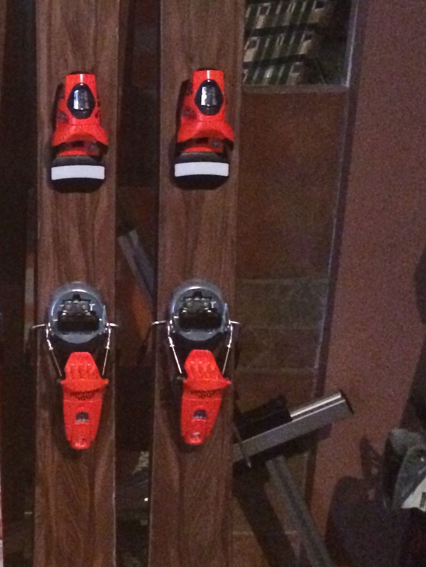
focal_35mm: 78
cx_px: -87
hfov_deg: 18.0
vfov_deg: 24.8
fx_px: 1279
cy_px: 166
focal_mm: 4.12
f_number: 2.2
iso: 1250
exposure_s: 1/15
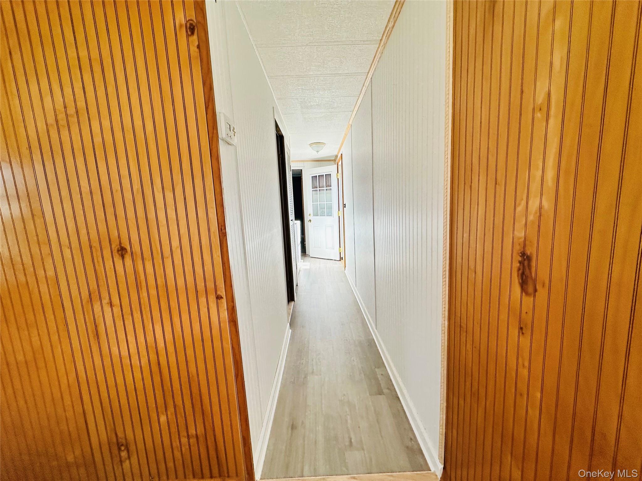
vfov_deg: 85.7
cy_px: 240
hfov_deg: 102.1
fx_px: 260
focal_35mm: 14
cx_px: 321
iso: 40
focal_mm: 2.22
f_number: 2.2
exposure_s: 1/120
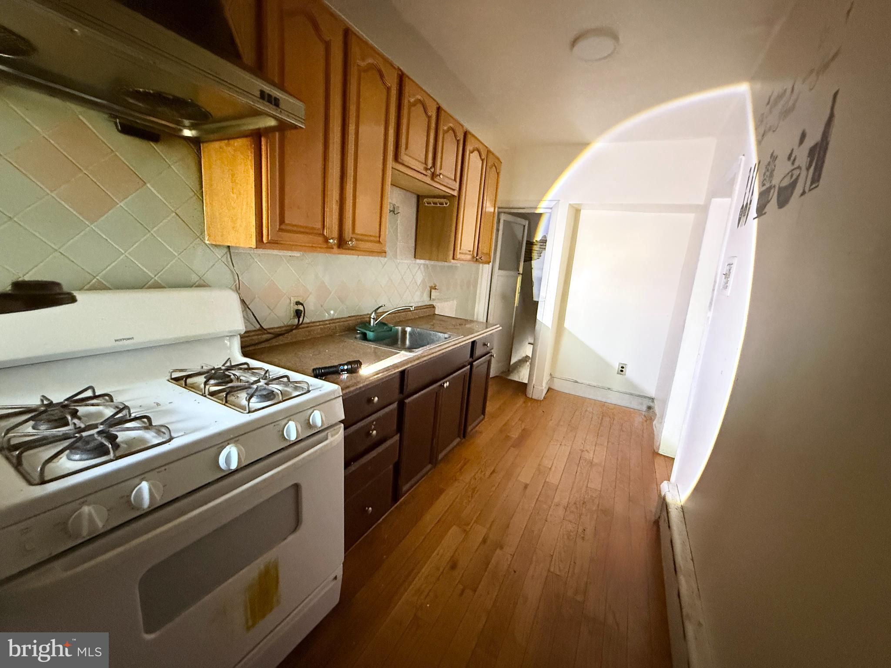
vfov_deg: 85.7
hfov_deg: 102.1
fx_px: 360
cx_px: 446
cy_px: 334
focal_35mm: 14
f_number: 2.2
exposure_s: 1/52
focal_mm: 2.22
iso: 800
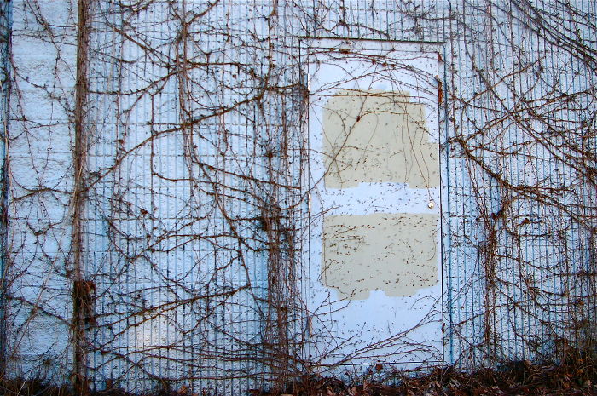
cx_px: 298
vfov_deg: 36.8
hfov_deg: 53.2
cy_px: 198
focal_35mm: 36
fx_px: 596
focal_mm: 24
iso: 400
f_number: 5.6
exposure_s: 1/250
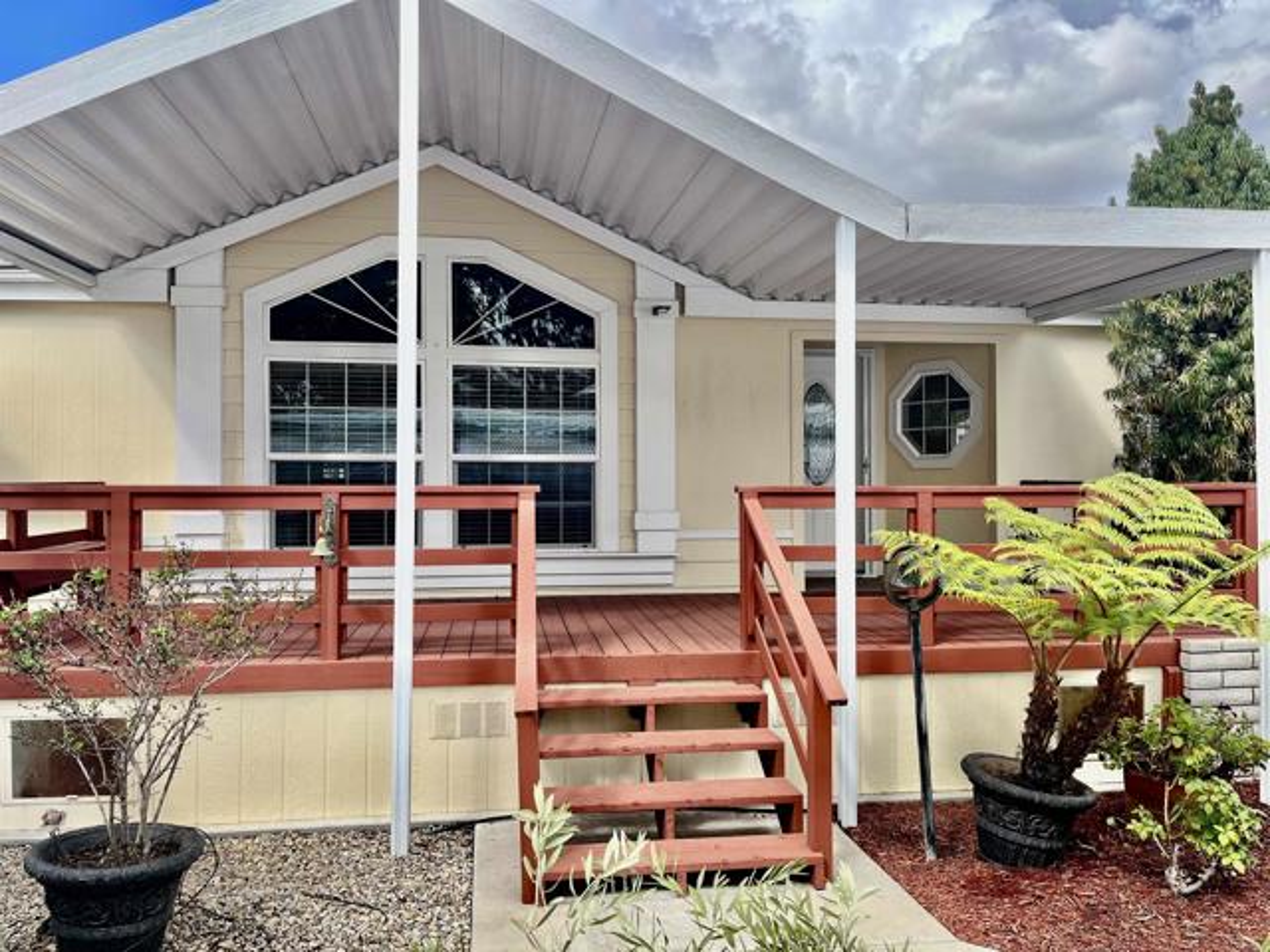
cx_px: 635
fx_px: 954
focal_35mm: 26
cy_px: 476
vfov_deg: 53.1
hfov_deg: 67.3
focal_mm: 5.1
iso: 50
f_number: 1.6
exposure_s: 1/1477
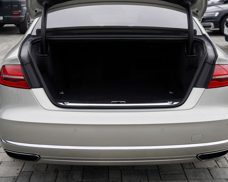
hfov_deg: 31.4
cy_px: 62
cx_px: 120
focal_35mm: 60
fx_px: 405
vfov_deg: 25.3
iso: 100
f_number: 4.5
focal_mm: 34
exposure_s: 1/100
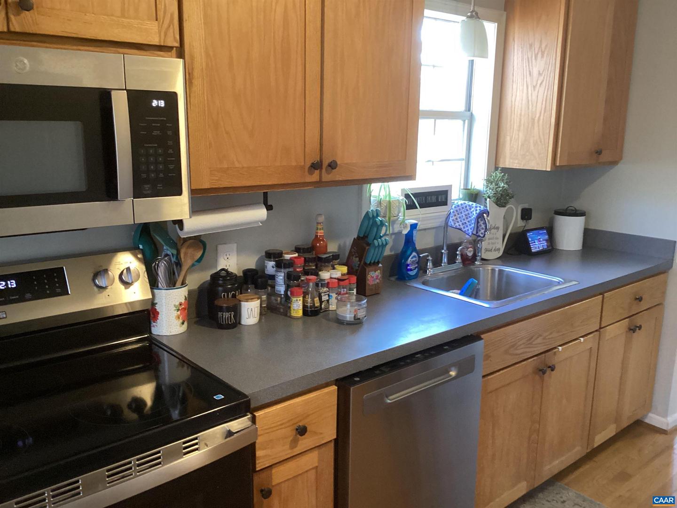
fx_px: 606
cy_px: 254
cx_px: 338
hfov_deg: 58.4
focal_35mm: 31
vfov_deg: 45.4
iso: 400
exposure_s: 1/25
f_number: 2.4
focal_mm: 3.3
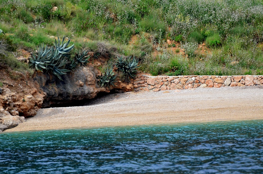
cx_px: 132
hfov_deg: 4.9
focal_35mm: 420
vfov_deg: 3.3
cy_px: 87
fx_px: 3061
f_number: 6.3
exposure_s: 1/8000
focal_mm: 280
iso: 2500
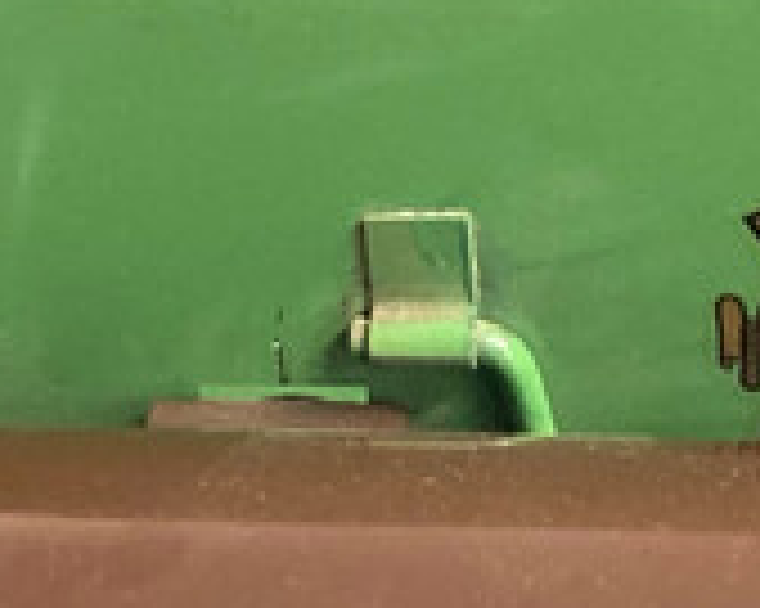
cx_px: 830
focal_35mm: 173
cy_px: -455
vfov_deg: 8.6
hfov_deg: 11.0
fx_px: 3889
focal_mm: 3.99
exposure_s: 1/60
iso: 250
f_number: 1.8
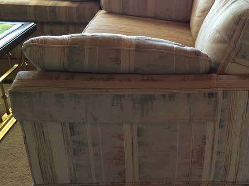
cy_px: 103
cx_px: 188
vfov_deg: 30.2
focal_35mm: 48
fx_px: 345
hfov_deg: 38.6
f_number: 2.2
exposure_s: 1/30
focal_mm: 4.12
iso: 64
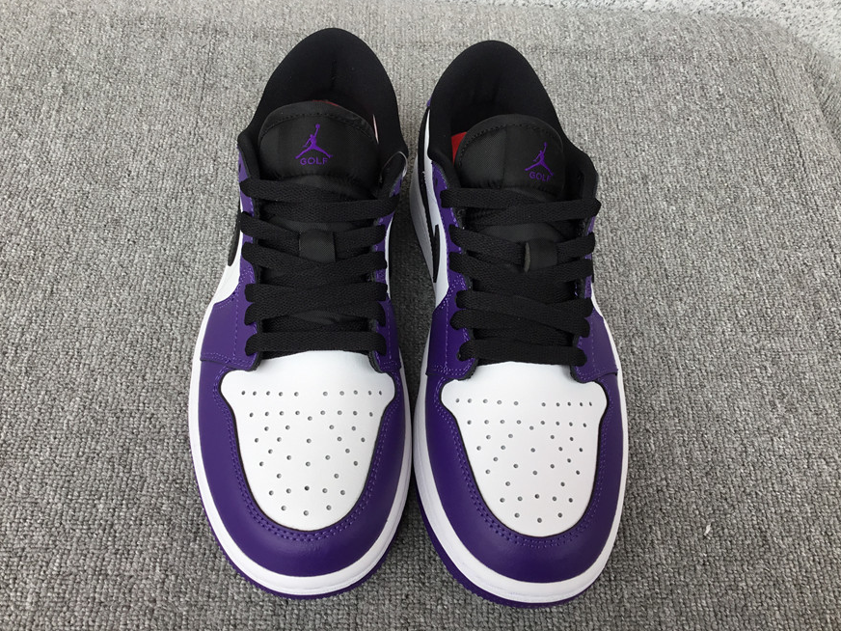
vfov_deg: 44.2
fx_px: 777
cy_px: 308
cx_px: 417
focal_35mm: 32
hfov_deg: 56.8
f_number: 2.4
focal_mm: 3.3
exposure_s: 1/119
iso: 25
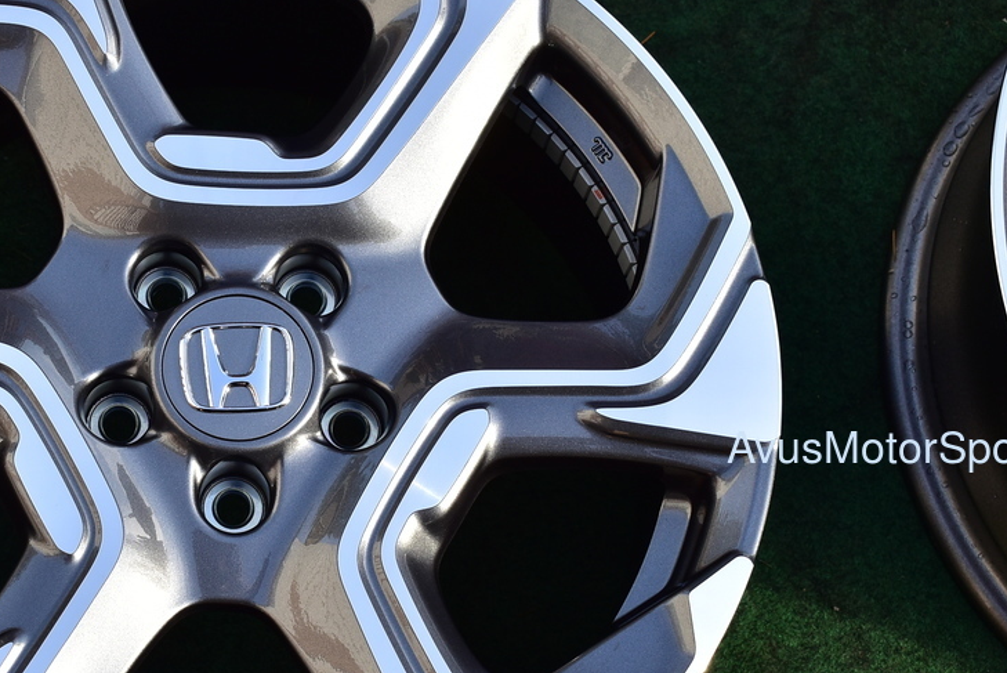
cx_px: 242
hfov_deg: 23.9
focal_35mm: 84
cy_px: 383
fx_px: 2351
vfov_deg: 16.3
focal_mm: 34
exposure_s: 1/160
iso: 200
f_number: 7.1
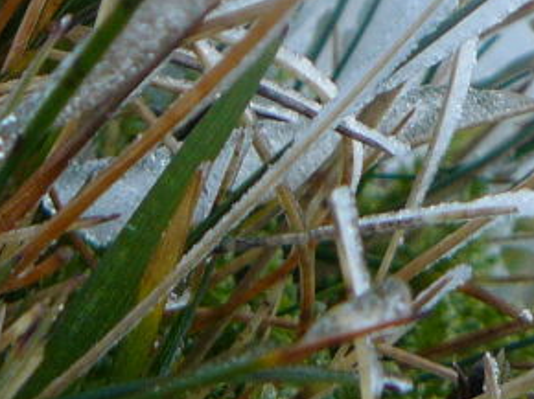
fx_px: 2759
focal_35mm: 179
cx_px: 98
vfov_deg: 7.8
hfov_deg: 11.0
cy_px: -484
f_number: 3.6
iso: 100
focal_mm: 6
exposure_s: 1/125
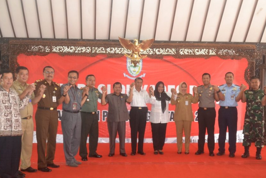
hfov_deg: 57.1
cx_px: 143
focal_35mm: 33
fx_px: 244
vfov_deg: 39.9
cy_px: 100
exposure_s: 1/60
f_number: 3.5
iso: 2200
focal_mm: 18
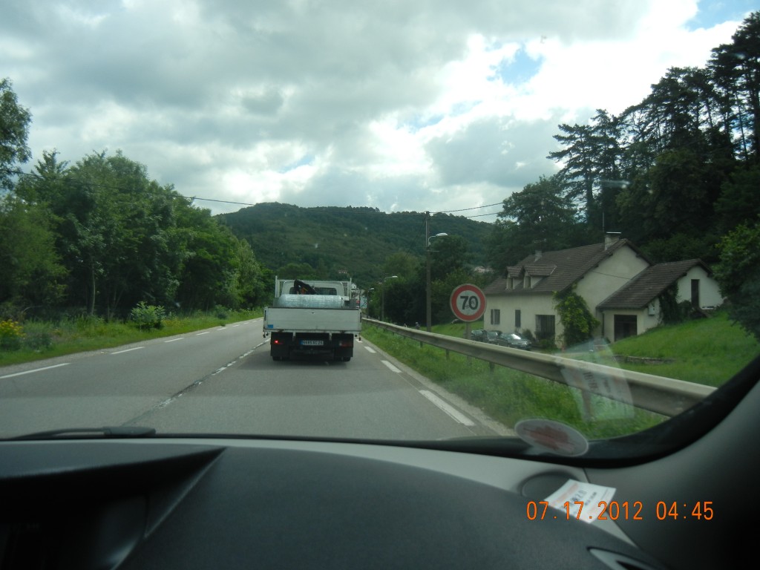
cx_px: 380
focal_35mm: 30
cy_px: 285
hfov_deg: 60.0
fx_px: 659
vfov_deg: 46.8
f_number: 7
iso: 160
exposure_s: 1/300
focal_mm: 5.4
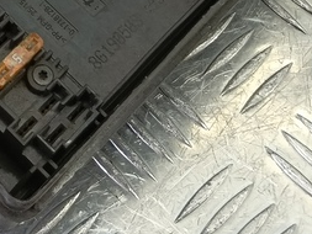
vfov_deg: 14.7
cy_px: -122
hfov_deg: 20.1
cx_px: -32
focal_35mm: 93
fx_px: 839
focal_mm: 4.11
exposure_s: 1/50
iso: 117
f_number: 1.6
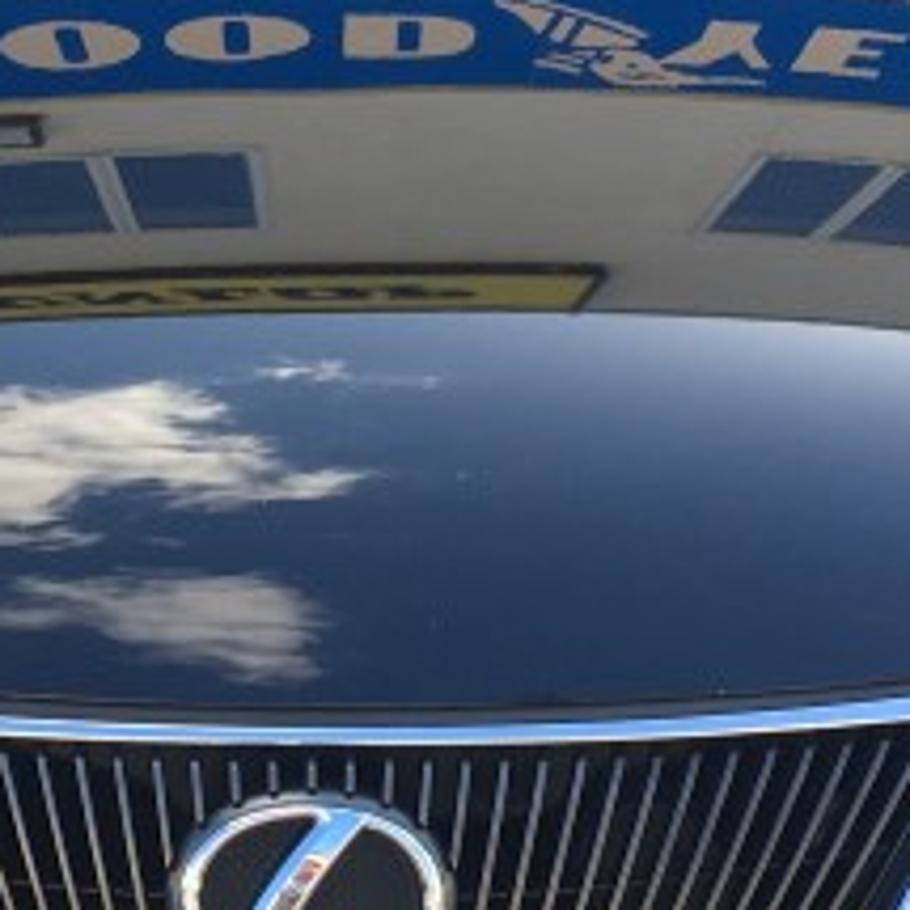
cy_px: 364
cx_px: 220
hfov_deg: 14.2
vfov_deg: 14.3
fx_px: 3629
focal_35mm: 122
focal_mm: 4.15
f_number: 2.2
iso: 25
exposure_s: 1/189
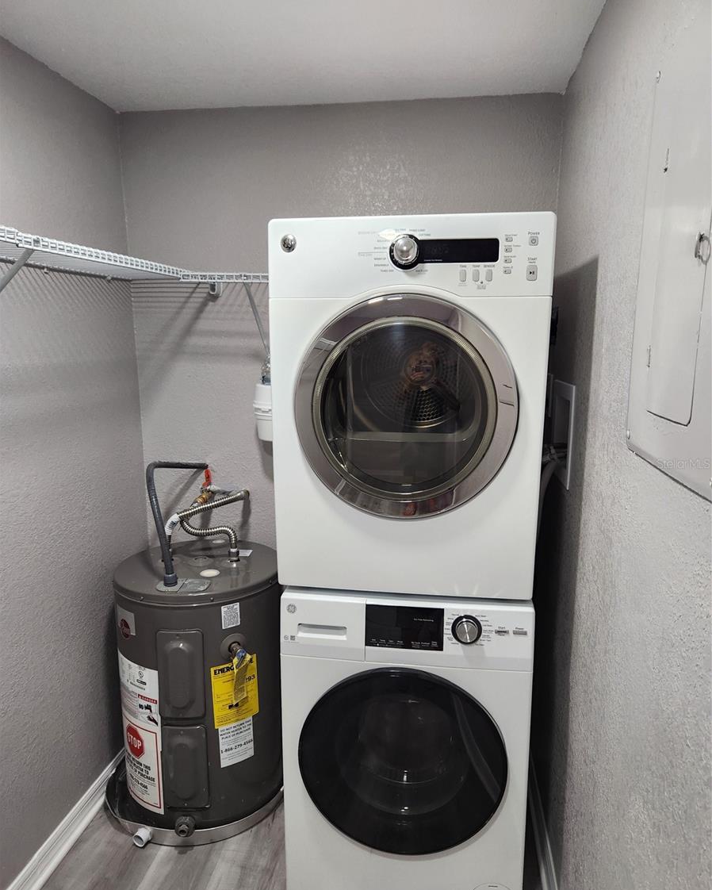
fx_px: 632
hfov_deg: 58.8
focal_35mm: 24
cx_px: 356
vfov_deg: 70.2
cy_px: 463
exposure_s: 1/120
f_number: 1.8
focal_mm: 5.4
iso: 160
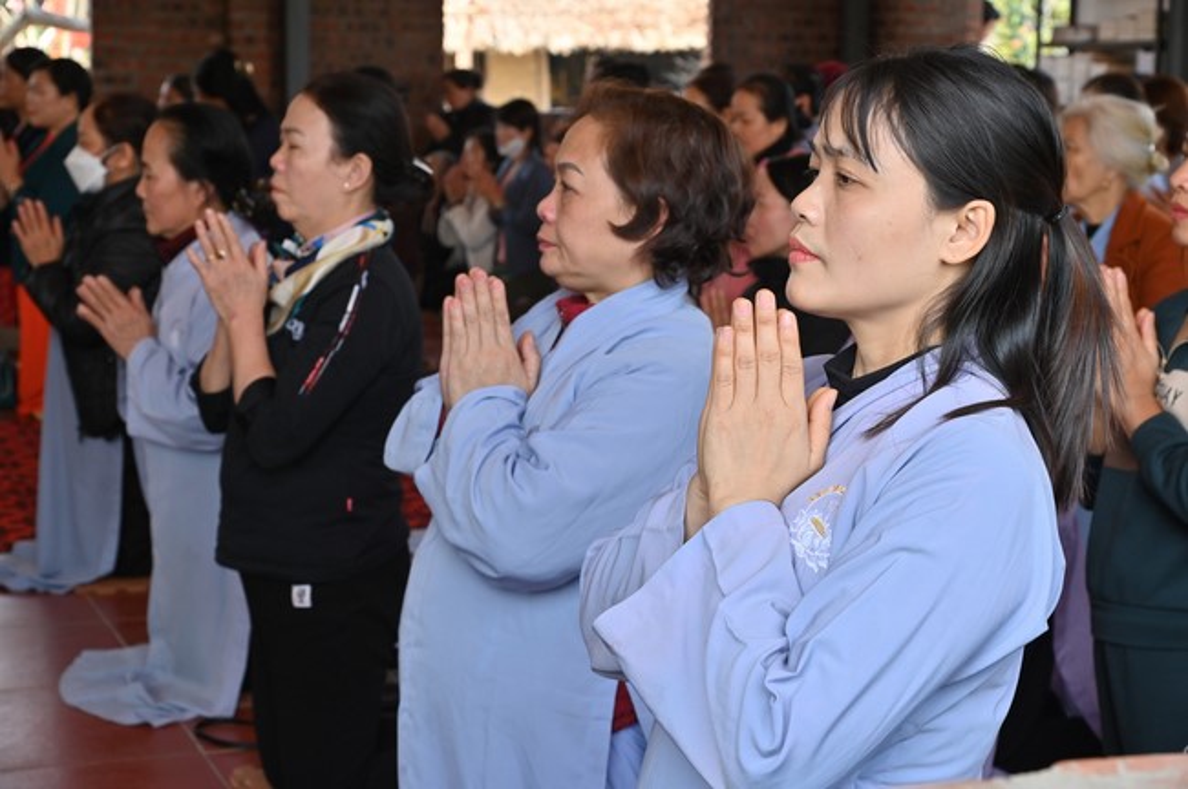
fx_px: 2308
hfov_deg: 28.9
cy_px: 394
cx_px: 594
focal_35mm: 70
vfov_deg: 19.4
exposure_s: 1/200
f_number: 9
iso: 500
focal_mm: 70
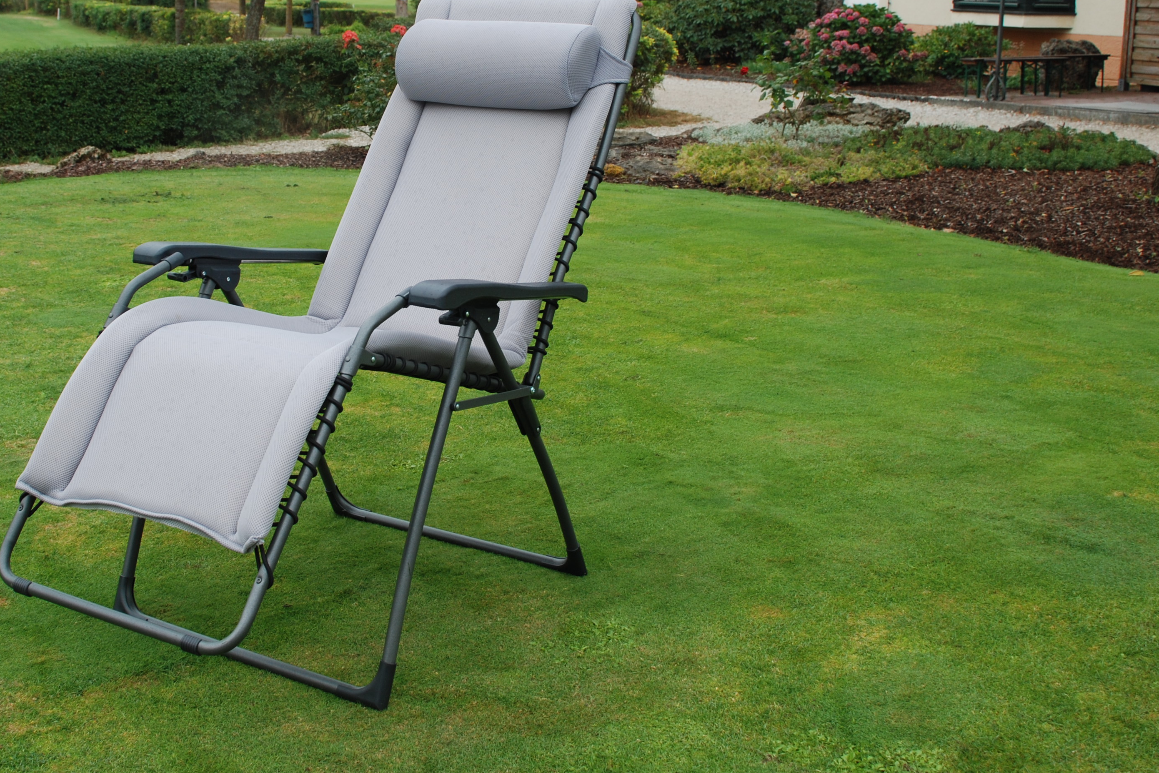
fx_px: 1481
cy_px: 261
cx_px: 448
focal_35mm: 46
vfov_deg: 29.1
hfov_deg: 42.5
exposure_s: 1/125
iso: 140
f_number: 5.6
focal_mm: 22
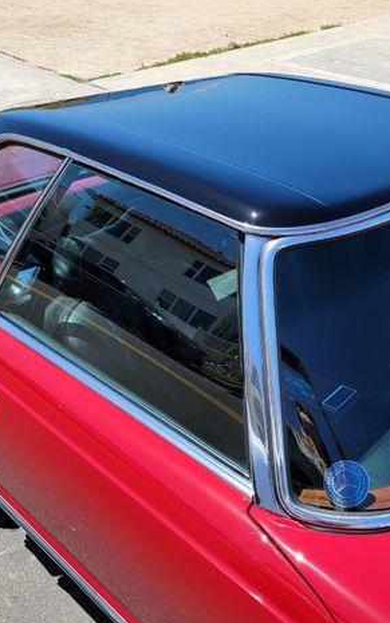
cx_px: 271
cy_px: 316
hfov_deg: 35.8
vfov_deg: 55.3
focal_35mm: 35
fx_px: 595
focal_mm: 6.7
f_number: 1.8
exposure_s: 1/677
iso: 16
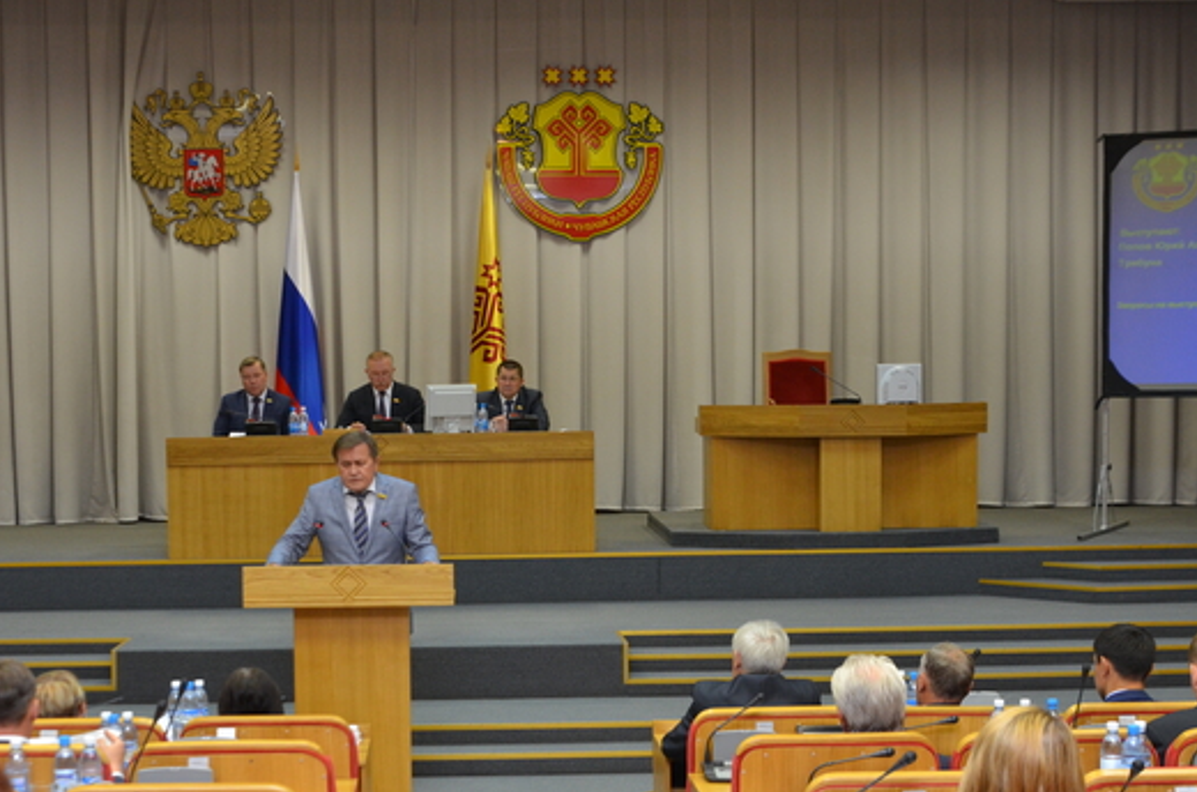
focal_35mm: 65
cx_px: 511
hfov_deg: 31.2
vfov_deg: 20.9
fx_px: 2143
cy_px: 482
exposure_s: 1/60
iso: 800
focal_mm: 35
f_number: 4
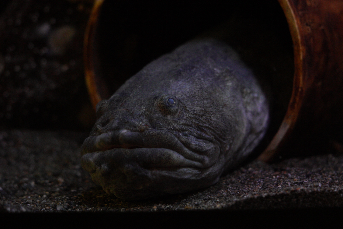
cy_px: 114
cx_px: 172
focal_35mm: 135
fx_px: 1287
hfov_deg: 15.2
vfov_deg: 10.2
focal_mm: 90
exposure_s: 1/125
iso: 4000
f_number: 2.8
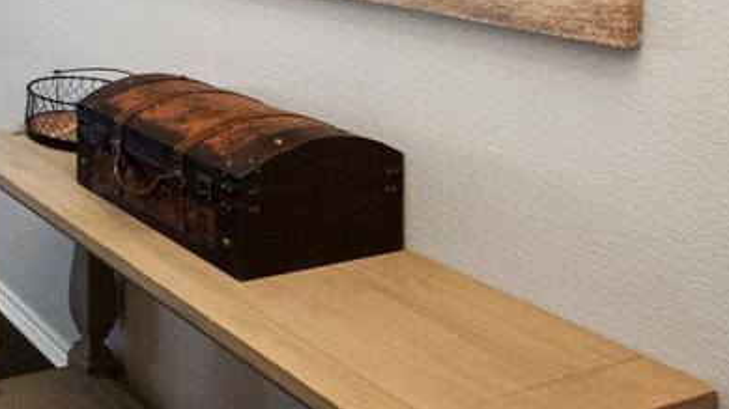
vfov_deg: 23.3
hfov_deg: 35.7
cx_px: -140
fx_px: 877
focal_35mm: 45
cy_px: -120
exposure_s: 1/30
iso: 4000
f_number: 8
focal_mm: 16.5
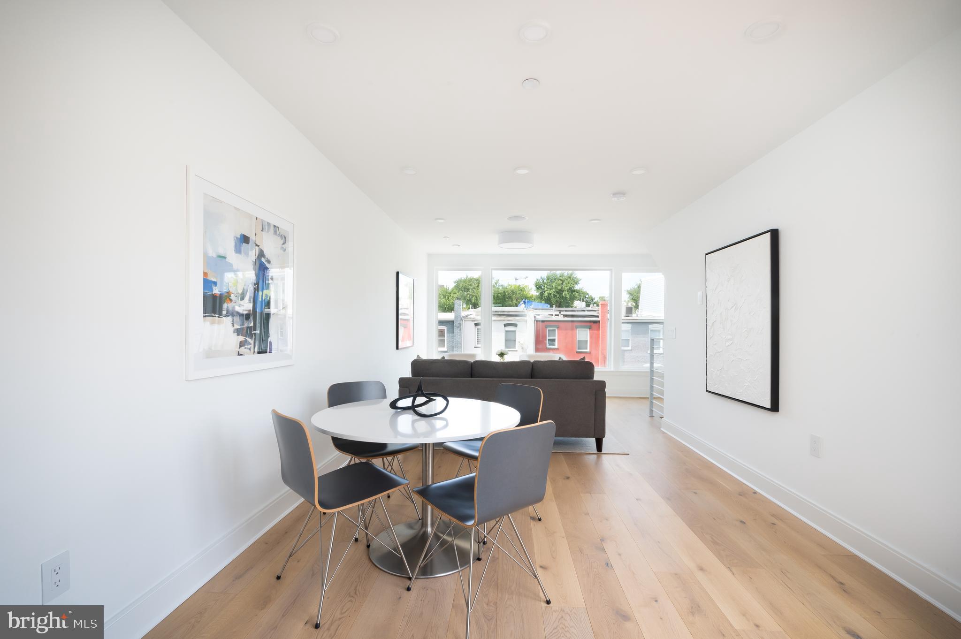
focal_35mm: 16
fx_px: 427
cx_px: 480
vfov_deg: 73.7
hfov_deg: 96.8
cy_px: 320
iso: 800
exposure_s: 1/160
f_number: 14
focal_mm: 16
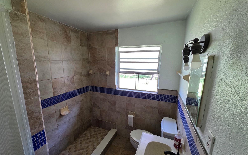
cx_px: 122
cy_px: 83
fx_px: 95
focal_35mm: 14
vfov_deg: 78.5
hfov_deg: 105.3
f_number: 1.9
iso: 320
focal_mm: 2.2
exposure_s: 1/120
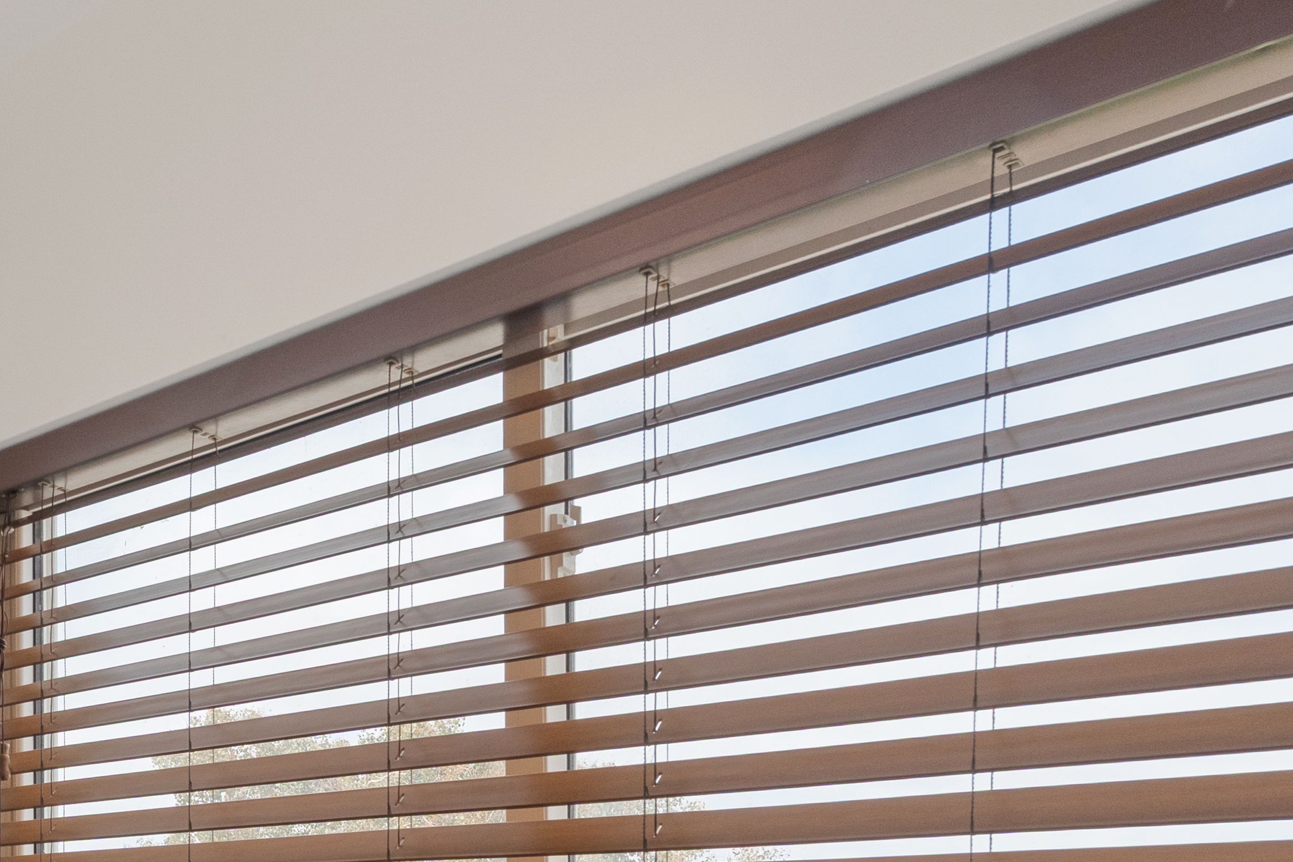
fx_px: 1473
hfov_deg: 40.6
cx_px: -39
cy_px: 943
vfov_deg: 29.5
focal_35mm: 41
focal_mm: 16
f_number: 9
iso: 1000
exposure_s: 1/25
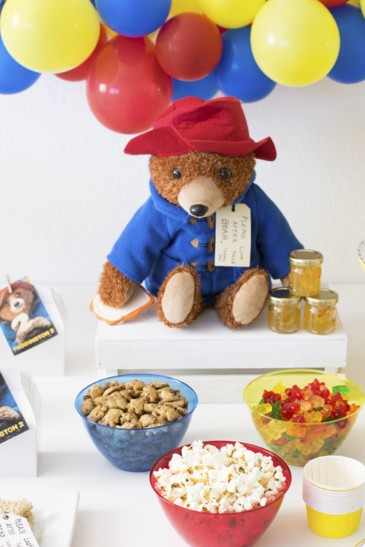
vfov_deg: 32.1
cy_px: 299
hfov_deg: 21.7
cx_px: 217
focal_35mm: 63
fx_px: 952
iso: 200
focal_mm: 35
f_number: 4.5
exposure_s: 1/30
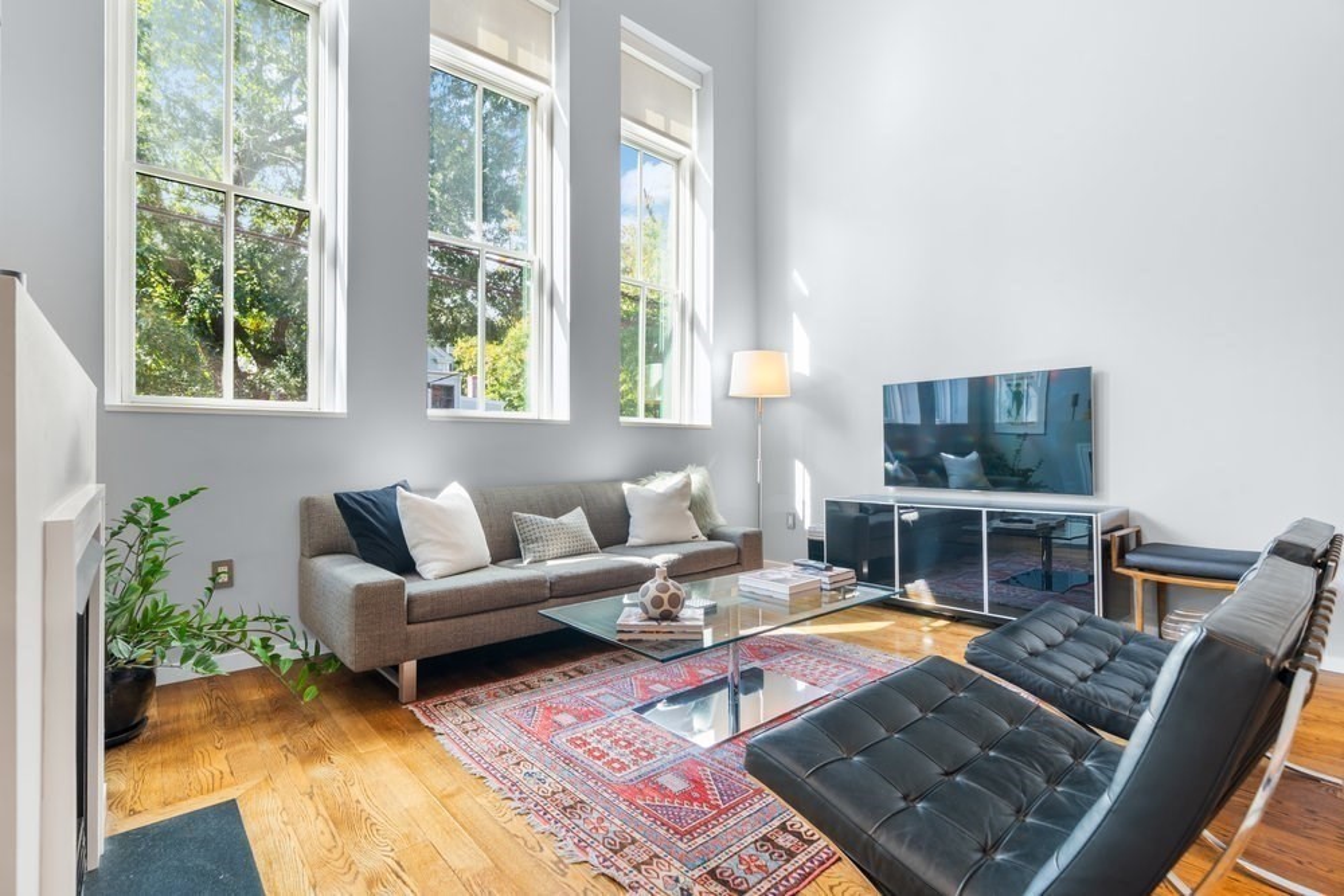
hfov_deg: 96.7
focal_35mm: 16
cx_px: 672
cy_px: 448
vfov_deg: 73.8
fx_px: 597
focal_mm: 16
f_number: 8
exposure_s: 1.3
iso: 200
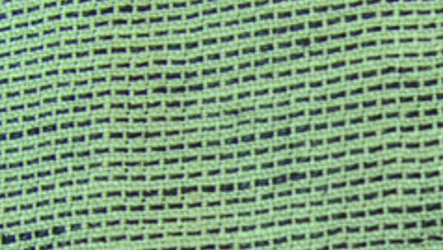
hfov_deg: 19.4
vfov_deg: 11.2
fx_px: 1257
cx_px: 452
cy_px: 280
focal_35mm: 107
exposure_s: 1/10
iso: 200
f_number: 3.5
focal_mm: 6.6
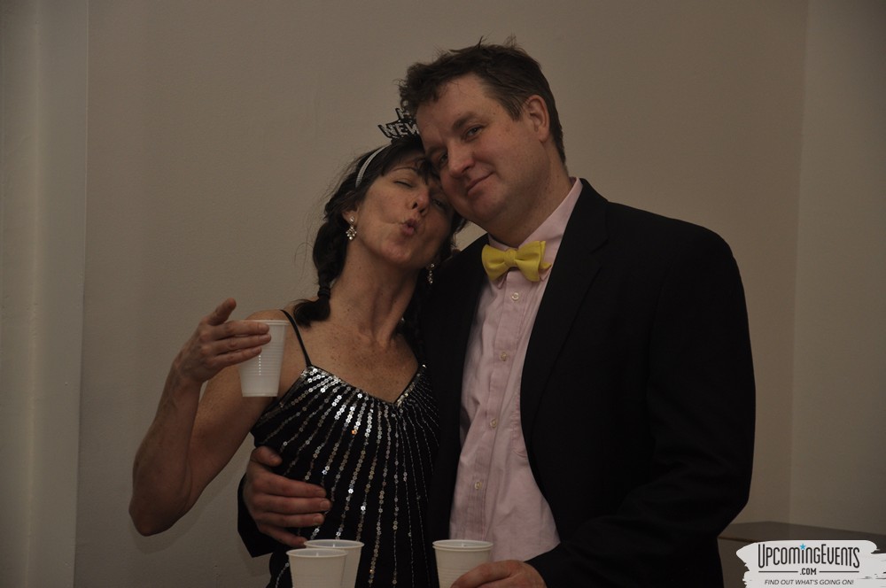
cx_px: 443
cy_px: 294
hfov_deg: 17.1
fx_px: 2949
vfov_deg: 11.4
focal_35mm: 120
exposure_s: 1/60
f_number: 5.3
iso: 400
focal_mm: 80
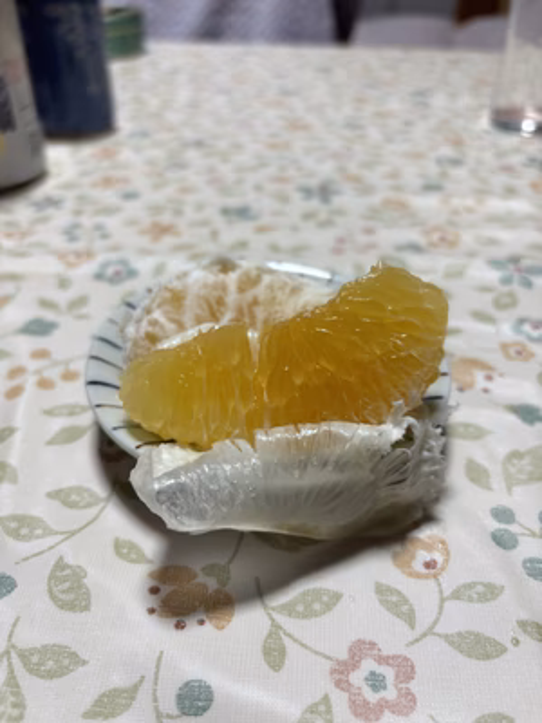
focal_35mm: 26
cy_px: 362
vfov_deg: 67.3
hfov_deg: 53.1
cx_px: 271
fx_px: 543
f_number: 1.6
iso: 80
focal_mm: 5.96
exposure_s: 1/100
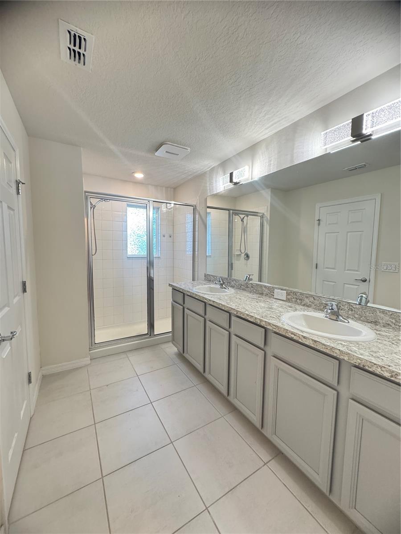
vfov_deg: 102.1
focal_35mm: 14
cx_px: 200
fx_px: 216
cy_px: 267
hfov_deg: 85.7
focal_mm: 2.22
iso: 320
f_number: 2.2
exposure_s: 1/60
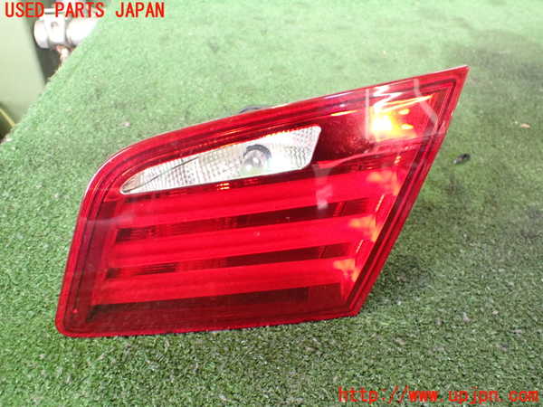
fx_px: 471
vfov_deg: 46.8
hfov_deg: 60.0
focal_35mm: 30
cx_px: 272
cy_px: 204
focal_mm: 5.4
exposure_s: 1/30
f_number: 2.3
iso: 800
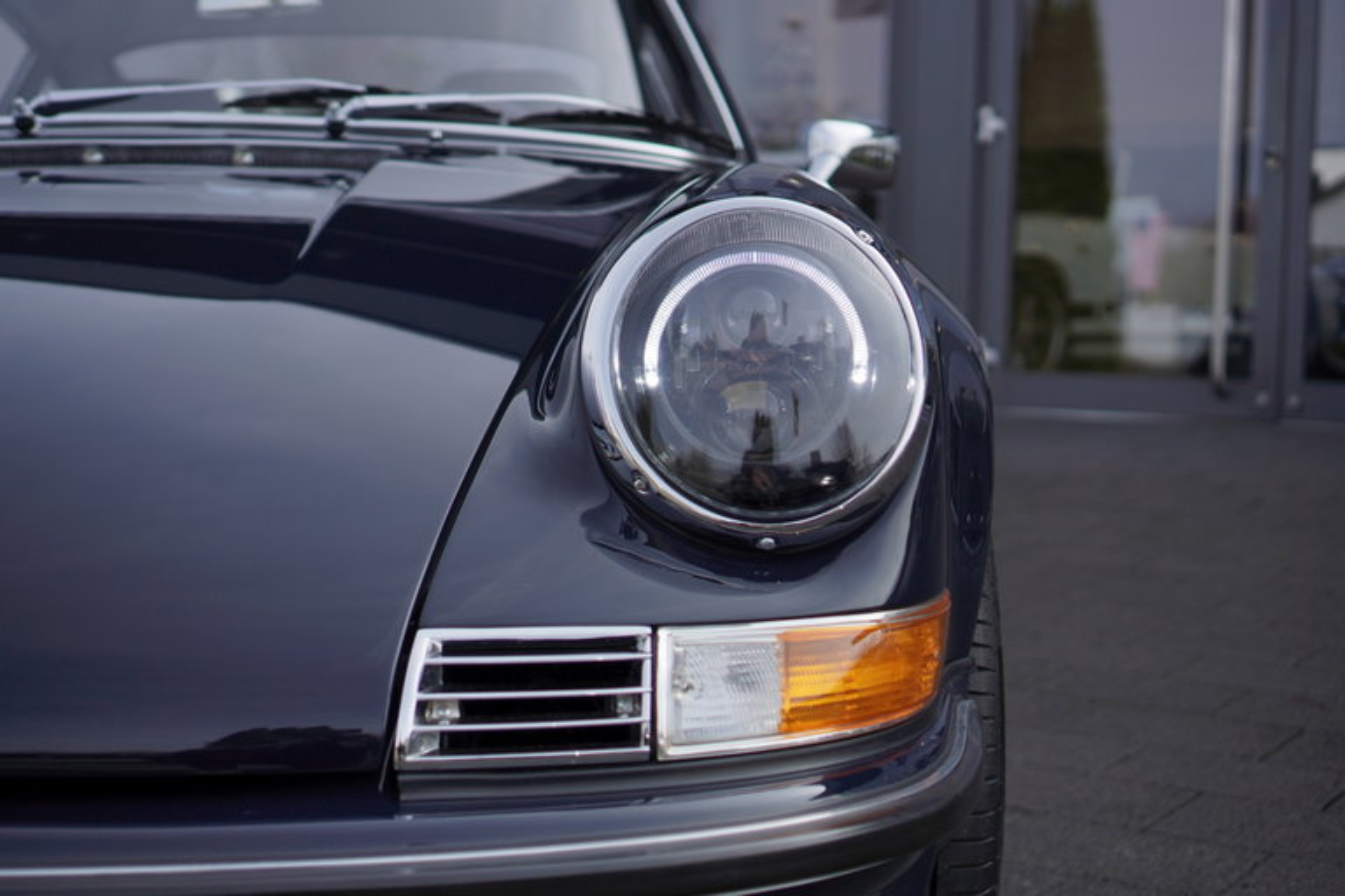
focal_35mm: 52
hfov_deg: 37.9
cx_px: 672
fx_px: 1961
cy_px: 448
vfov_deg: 25.8
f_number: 2.2
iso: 160
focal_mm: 35
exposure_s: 1/4000
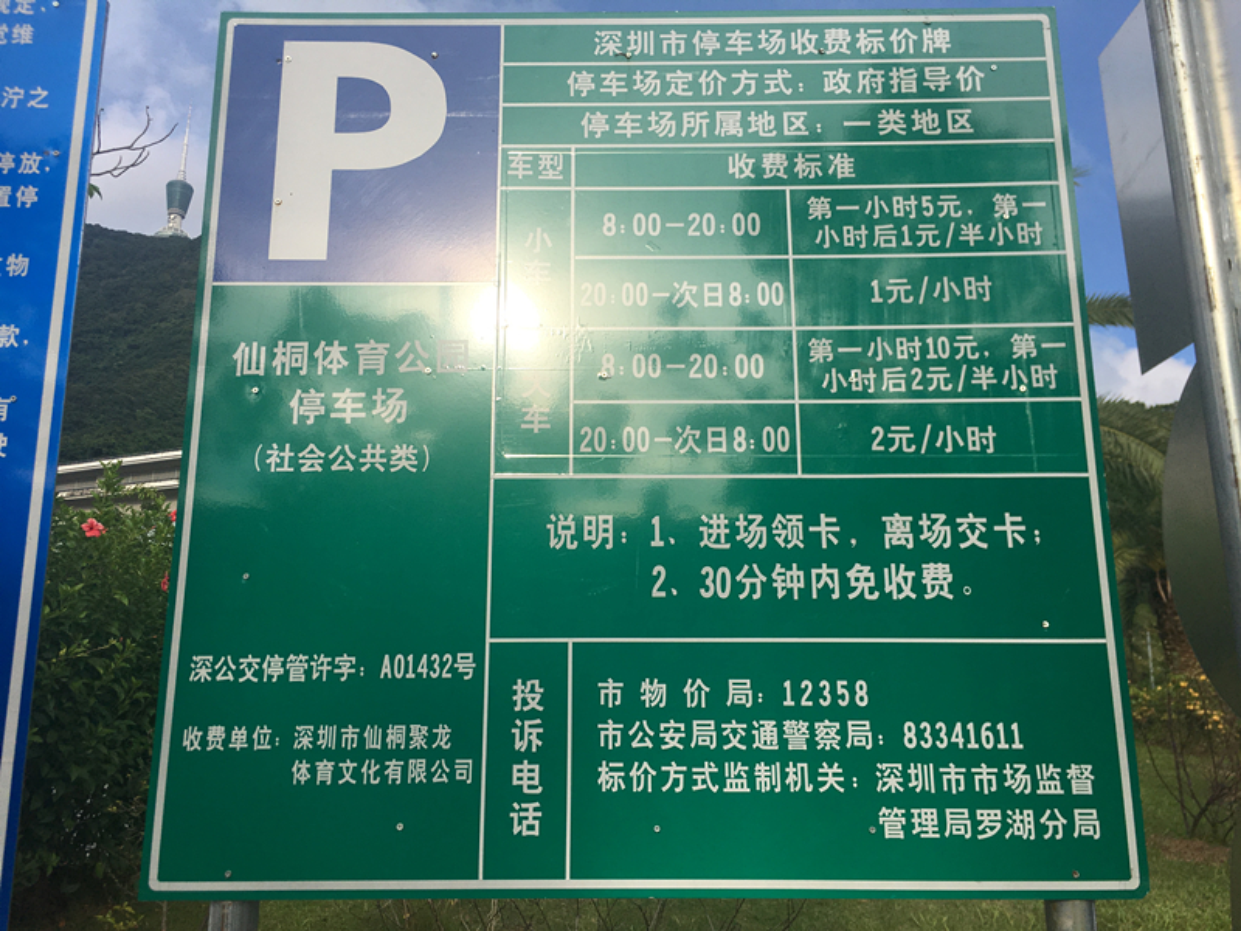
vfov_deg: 48.2
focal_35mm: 29
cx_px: 620
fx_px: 1040
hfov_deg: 61.7
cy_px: 466
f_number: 2.2
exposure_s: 1/1131
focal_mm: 4.15
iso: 25
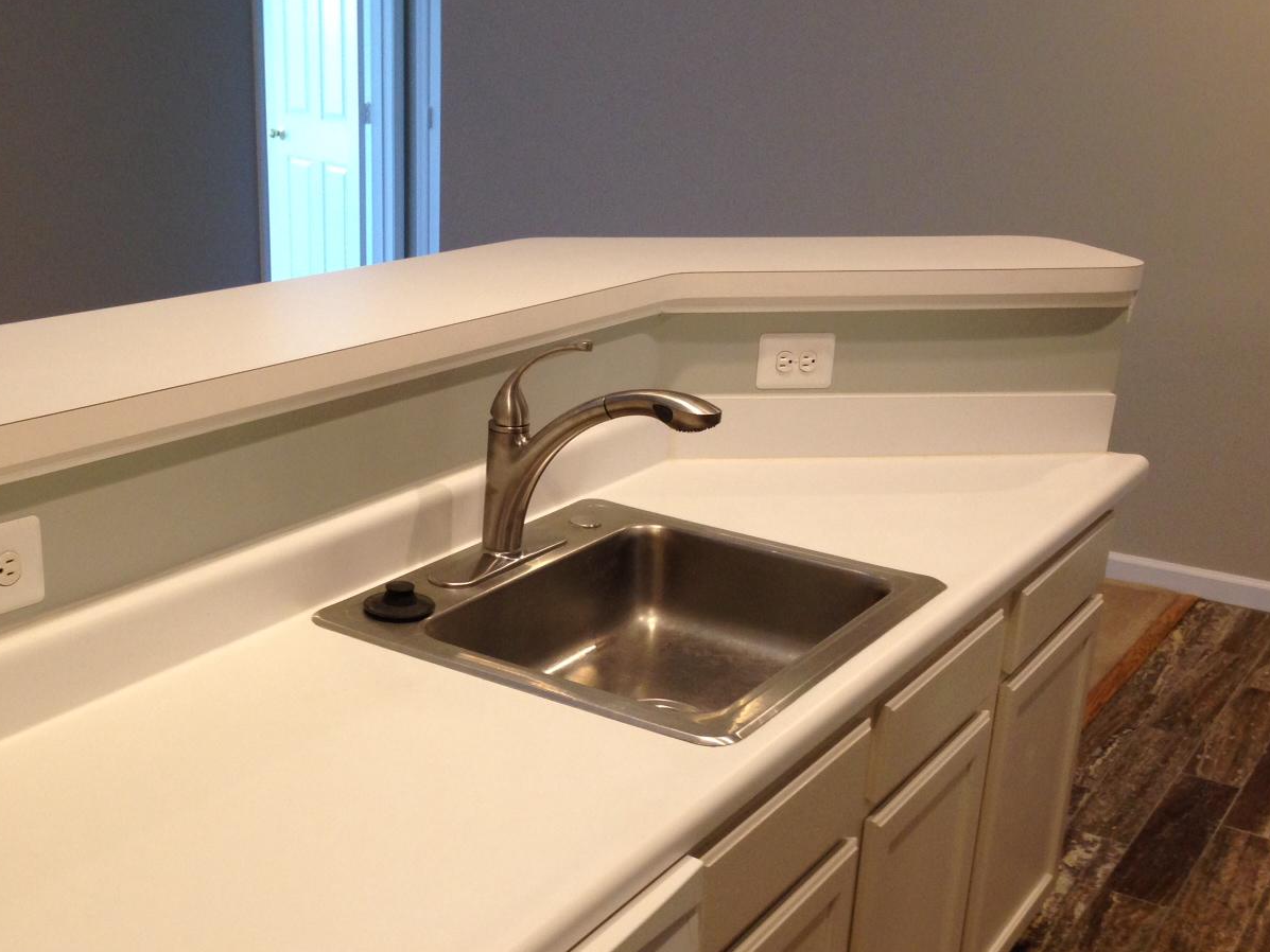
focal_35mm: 45
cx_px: 528
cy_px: 592
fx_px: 1651
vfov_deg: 32.0
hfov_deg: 41.9
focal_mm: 4.12
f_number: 2.4
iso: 100
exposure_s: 1/20
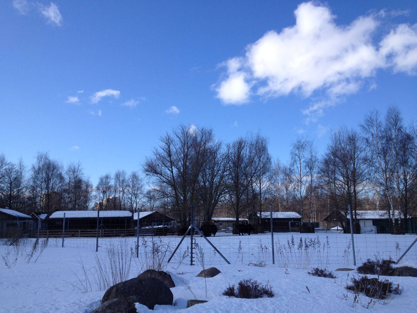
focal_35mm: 35
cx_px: 208
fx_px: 422
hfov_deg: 52.6
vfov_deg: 40.7
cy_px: 156
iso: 50
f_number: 2.4
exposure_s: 1/1905
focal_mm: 4.28
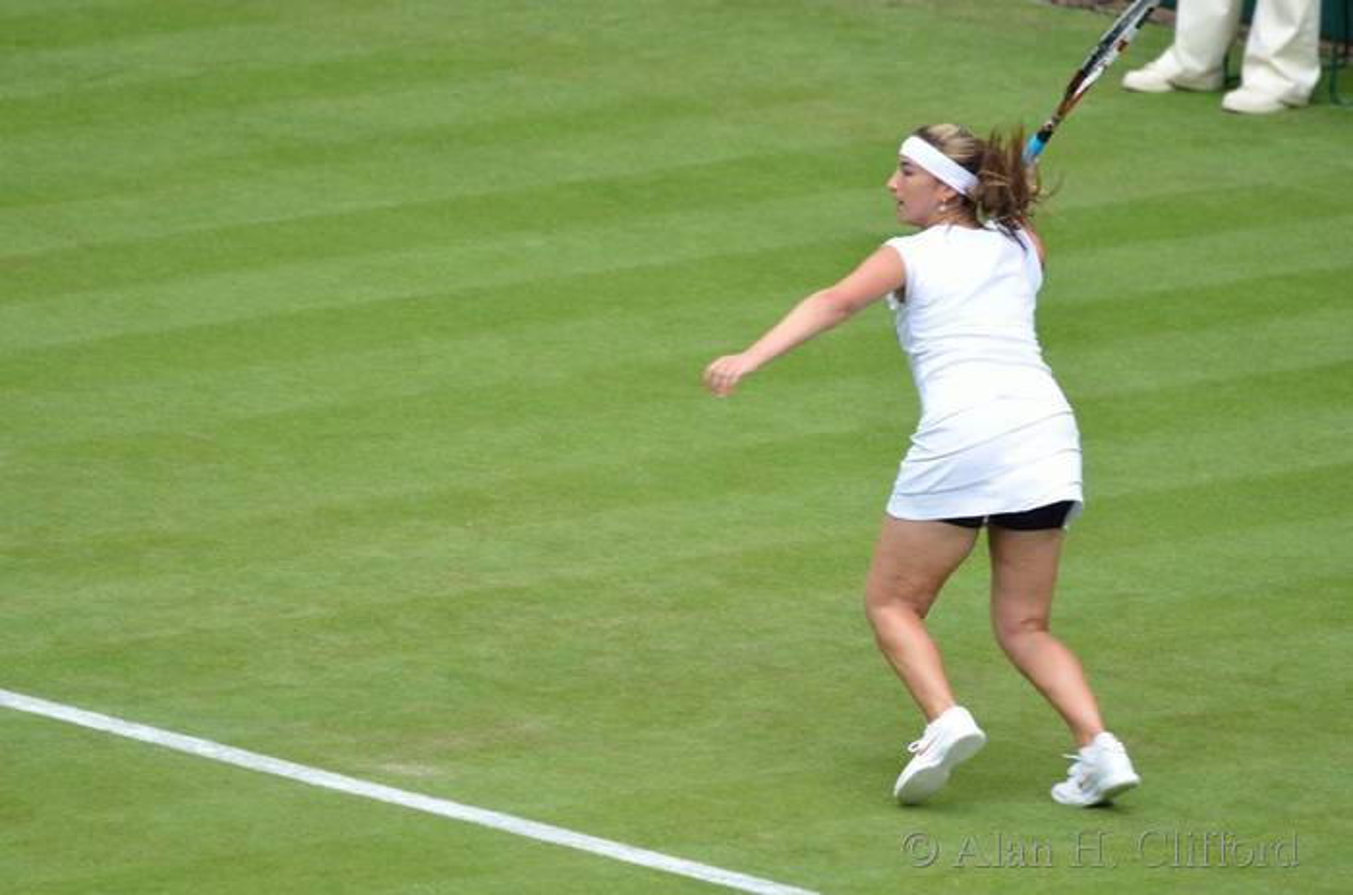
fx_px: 22494
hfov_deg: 3.4
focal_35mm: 600
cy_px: 448
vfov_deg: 2.3
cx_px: 676
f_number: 5.6
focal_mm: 400
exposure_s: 1/640
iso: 450
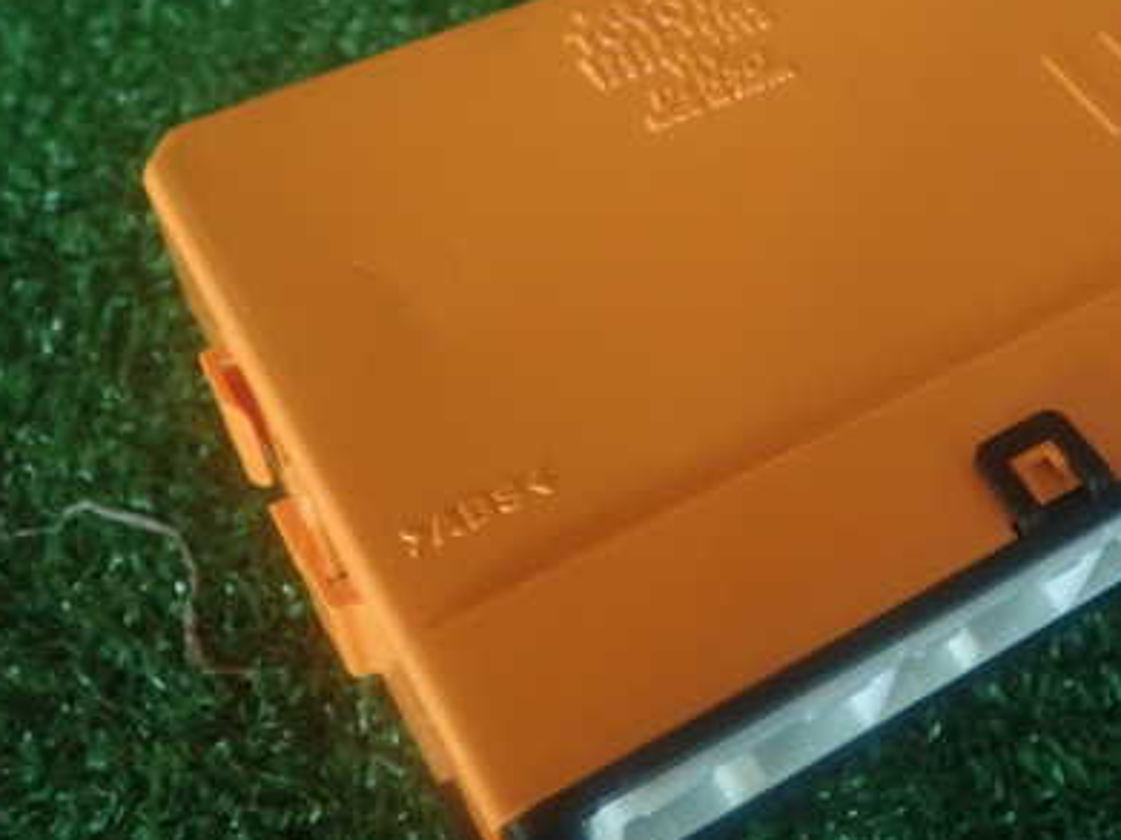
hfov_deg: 40.6
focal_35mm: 46
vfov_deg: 31.5
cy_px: 378
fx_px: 1489
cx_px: 777
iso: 500
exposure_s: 1/125
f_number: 2.3
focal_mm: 5.5
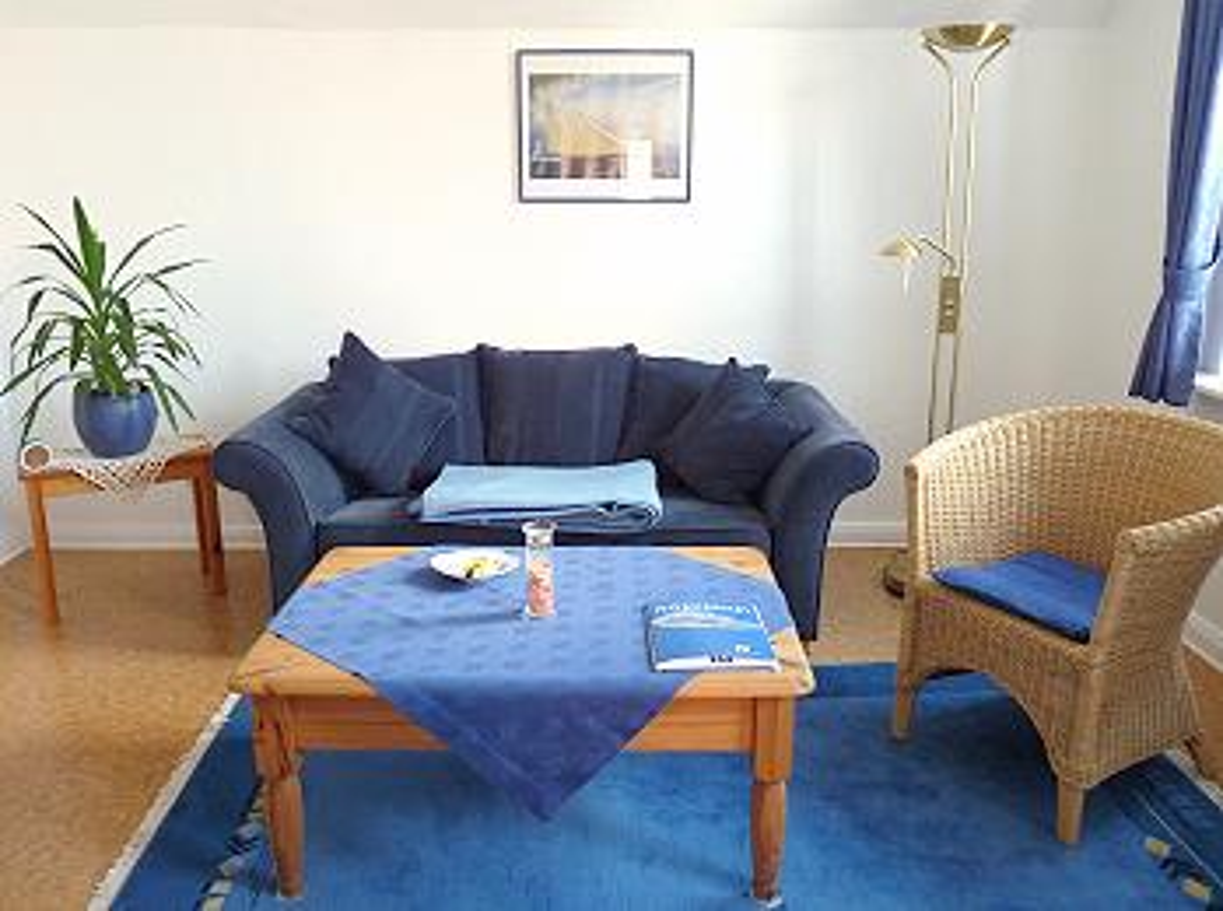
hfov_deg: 65.4
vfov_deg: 51.2
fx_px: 952
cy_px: 456
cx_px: 612
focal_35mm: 27
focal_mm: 4.8
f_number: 2.8
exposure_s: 1/30
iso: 250
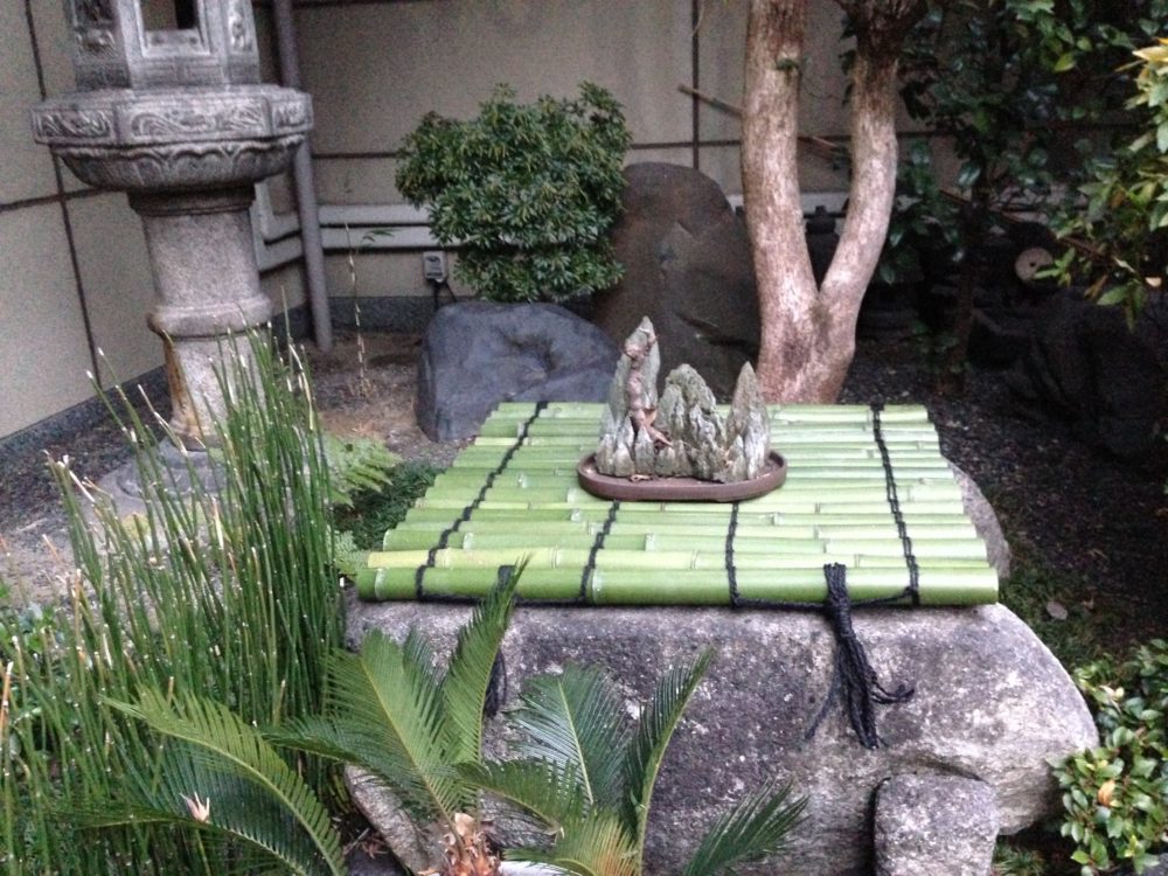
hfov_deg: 55.4
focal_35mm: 33
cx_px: 584
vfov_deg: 42.9
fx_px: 1113
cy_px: 438
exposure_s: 1/15
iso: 800
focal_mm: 4.12
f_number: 2.4
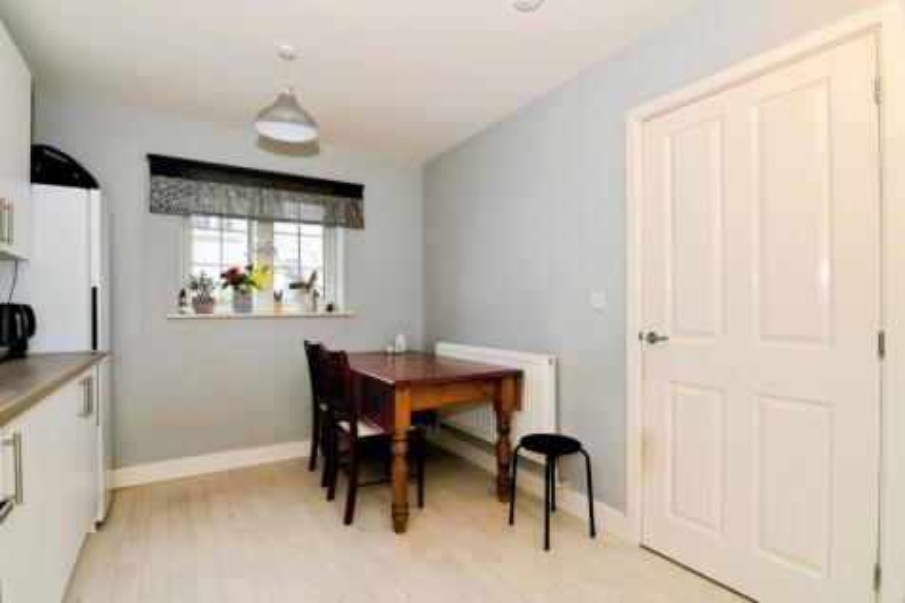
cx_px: 452
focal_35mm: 16
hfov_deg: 96.8
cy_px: 302
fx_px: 402
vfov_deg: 73.7
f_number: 7.1
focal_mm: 11
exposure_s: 1/40
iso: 200
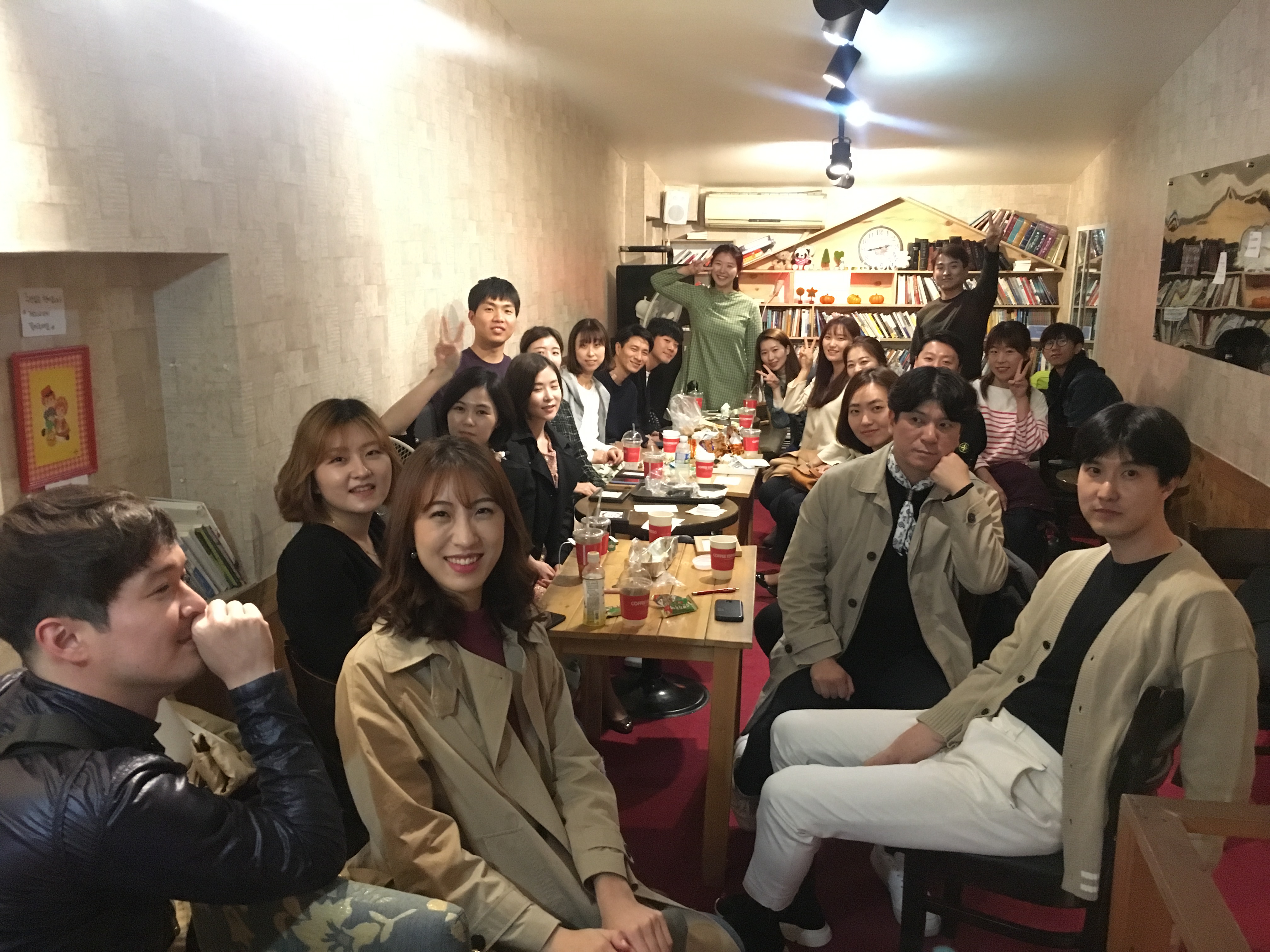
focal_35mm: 29
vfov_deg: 48.2
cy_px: 476
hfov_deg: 61.7
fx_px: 1064
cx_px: 635
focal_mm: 4.15
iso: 320
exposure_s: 1/15
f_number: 2.2
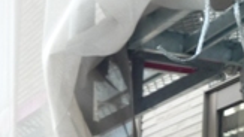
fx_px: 1217
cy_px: 421
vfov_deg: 6.0
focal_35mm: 188
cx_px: 356
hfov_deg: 11.0
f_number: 4.3
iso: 125
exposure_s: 1/40
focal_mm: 7.8
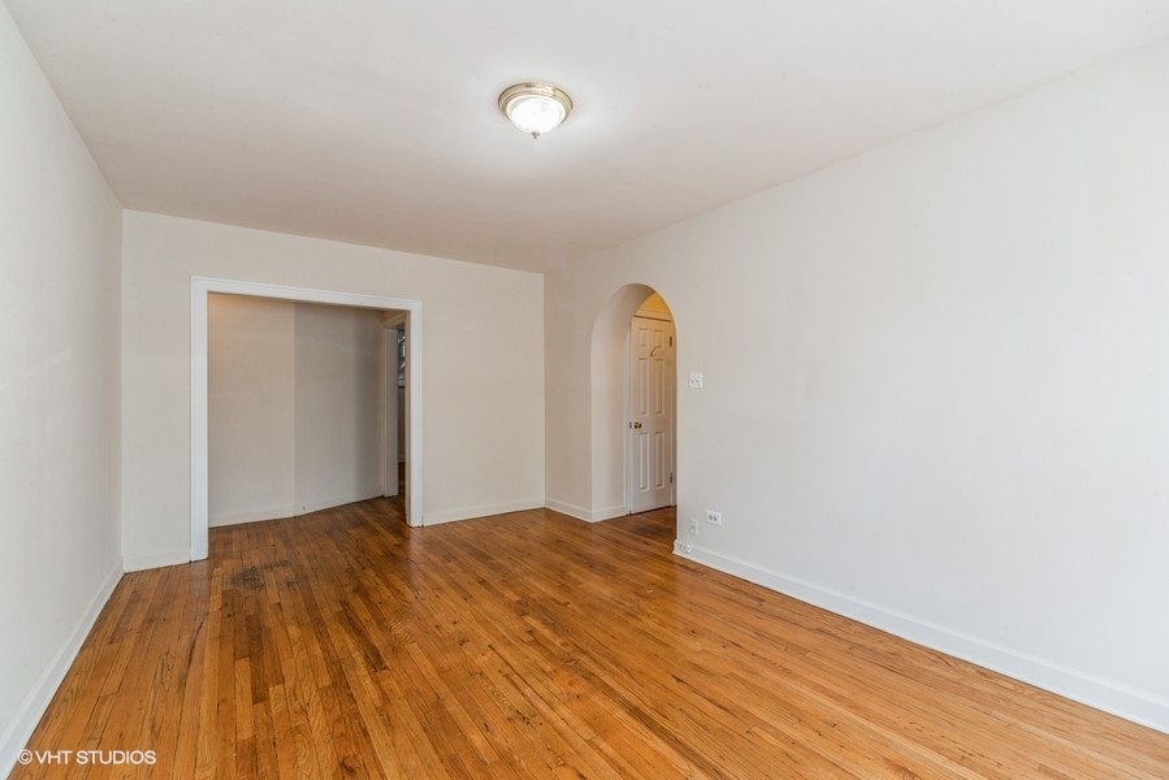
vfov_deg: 77.4
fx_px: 487
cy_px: 390
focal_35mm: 15
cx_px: 584
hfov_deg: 100.4
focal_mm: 15
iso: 400
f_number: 8
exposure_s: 1/6
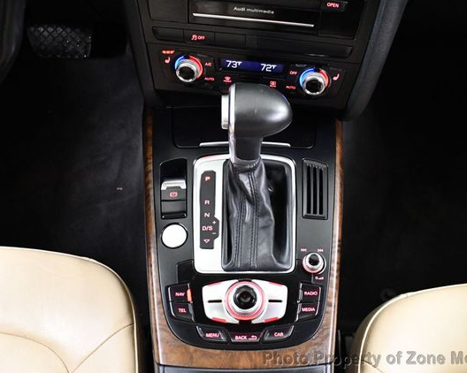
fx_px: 566
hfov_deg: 44.8
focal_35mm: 41
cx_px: 252
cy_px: 186
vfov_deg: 36.5
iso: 4000
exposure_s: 1/60
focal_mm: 18
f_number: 3.5
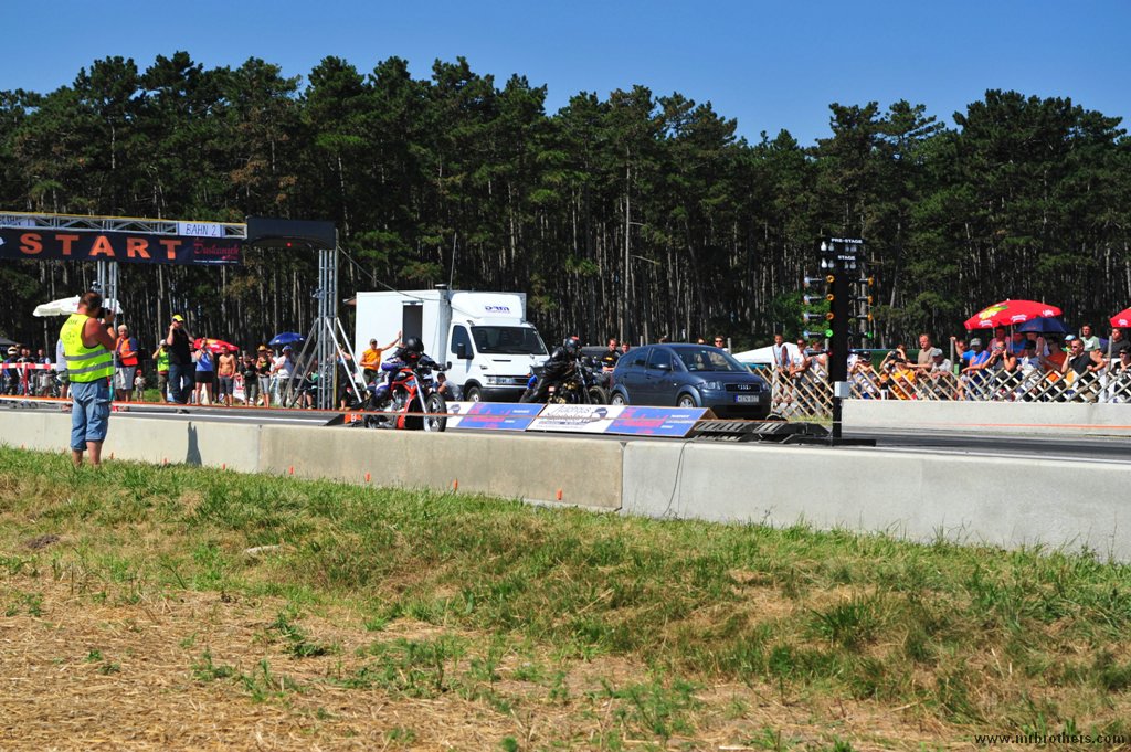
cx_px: 566
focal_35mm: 70
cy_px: 376
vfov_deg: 19.4
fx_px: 2197
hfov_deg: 28.9
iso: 200
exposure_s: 1/1000
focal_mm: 70
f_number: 6.3
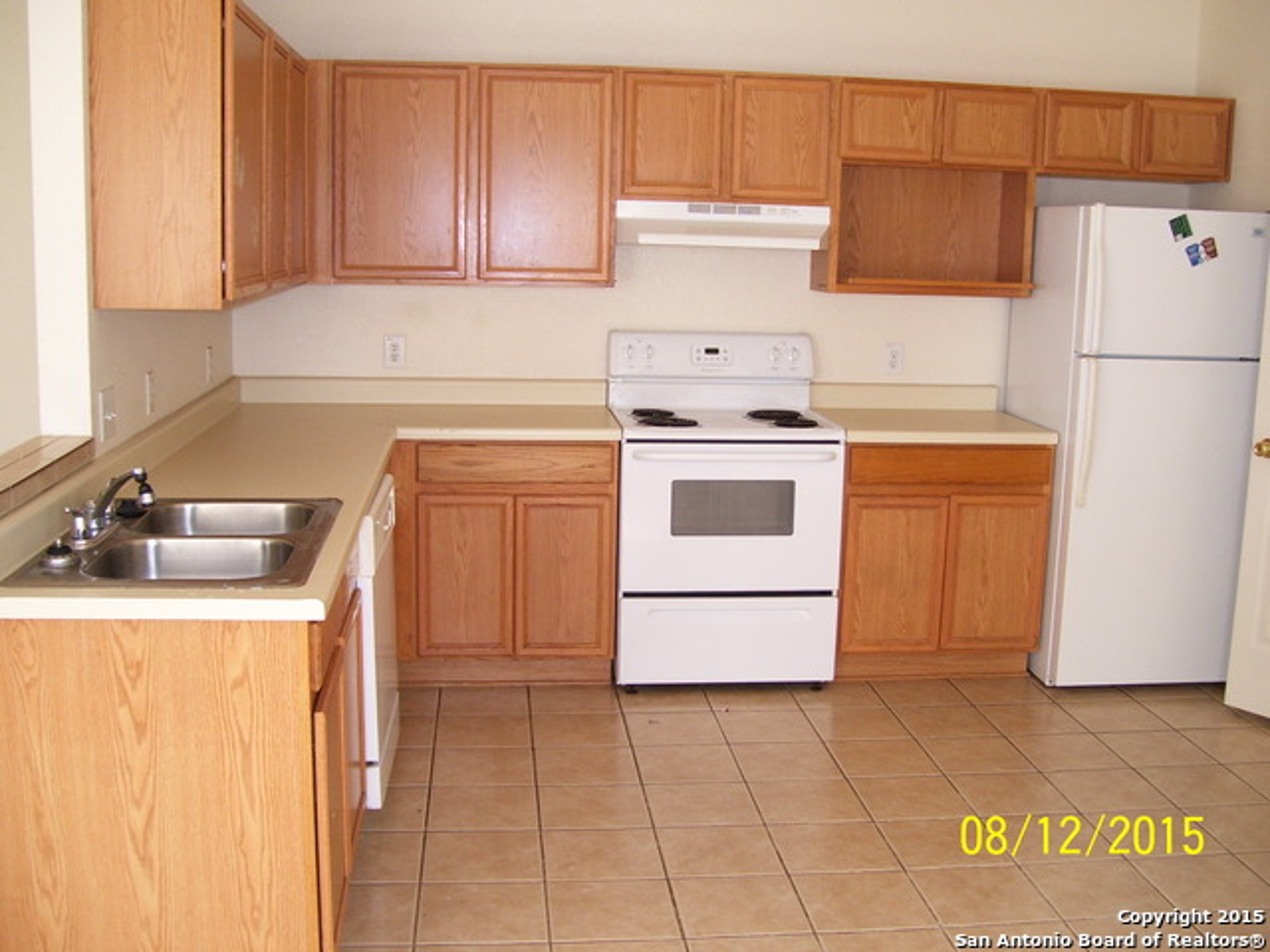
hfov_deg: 50.1
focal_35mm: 37
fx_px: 1357
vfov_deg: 38.7
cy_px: 476
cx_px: 635
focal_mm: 6
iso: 125
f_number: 2.7
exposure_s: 1/90
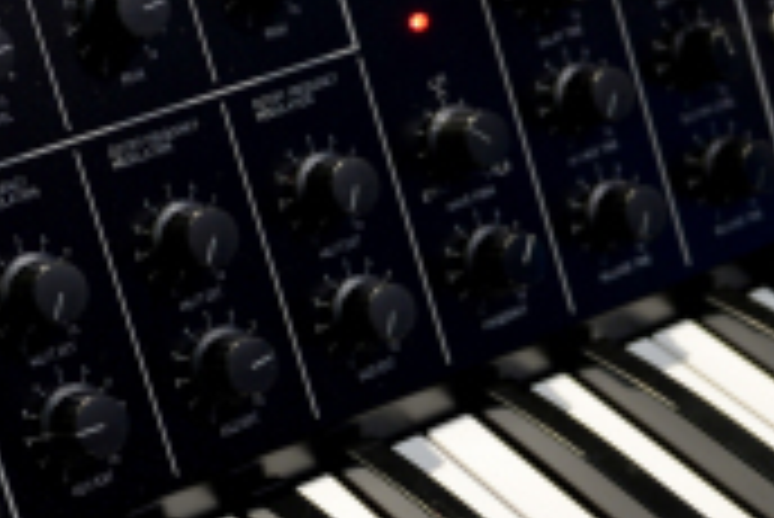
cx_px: 412
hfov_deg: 16.8
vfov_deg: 11.3
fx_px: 2625
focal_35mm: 122
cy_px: 311
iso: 400
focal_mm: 28
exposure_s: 1/200
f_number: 2.8
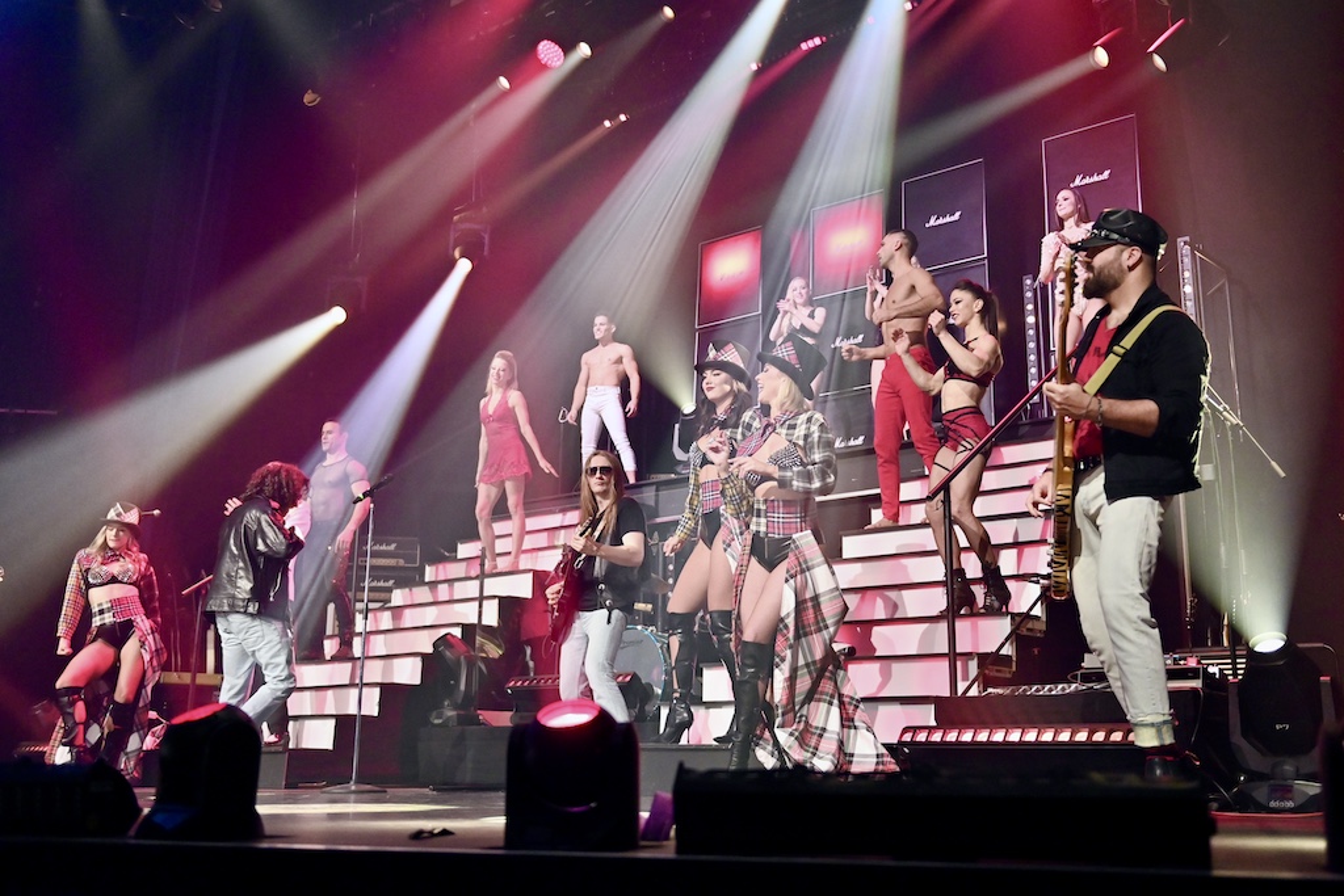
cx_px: 672
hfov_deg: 53.1
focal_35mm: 36
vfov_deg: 36.9
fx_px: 1344
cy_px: 448
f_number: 2.8
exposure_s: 1/500
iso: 5000
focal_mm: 36
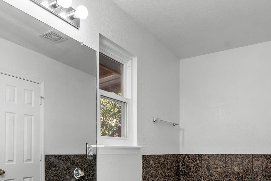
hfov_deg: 57.2
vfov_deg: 38.2
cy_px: 150
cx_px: 128
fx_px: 249
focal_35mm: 33
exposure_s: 2.5
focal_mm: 18
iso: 125
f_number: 8
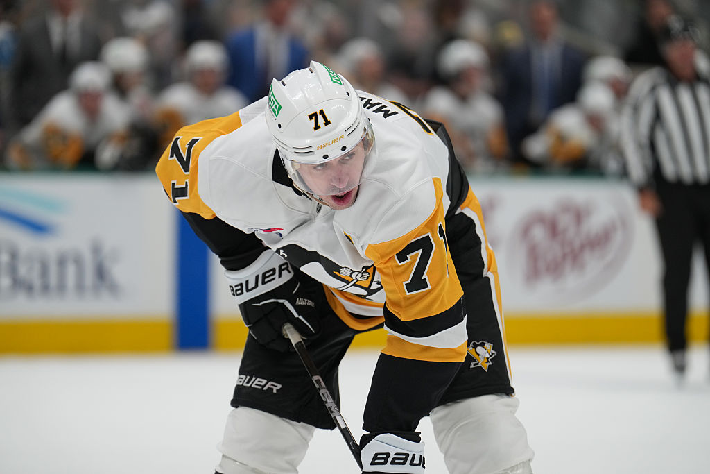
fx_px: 5523
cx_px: 355
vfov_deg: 4.9
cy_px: 237
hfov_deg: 7.4
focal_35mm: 280
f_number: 4
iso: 2000
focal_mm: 280
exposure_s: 1/1250
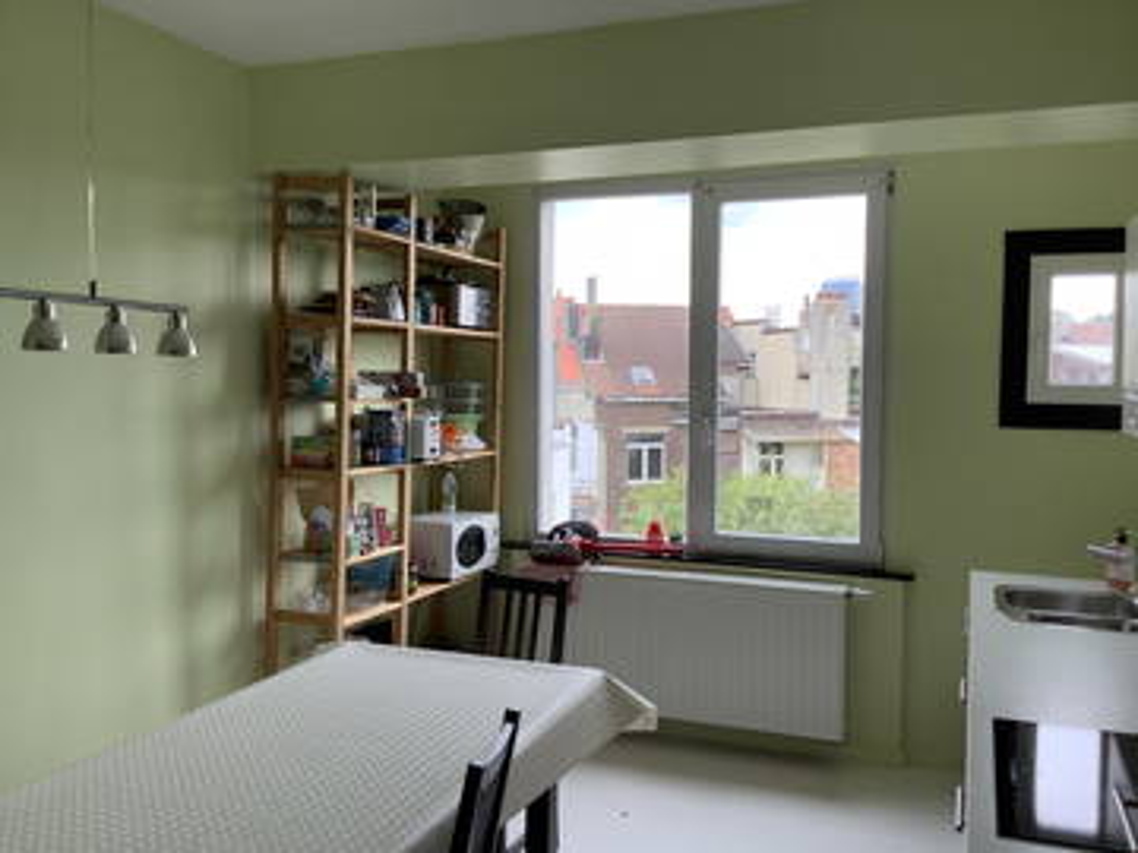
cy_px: 426
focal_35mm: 31
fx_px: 1019
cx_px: 569
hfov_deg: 58.4
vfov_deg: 45.4
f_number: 2.4
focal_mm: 3.3
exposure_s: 1/100
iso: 32
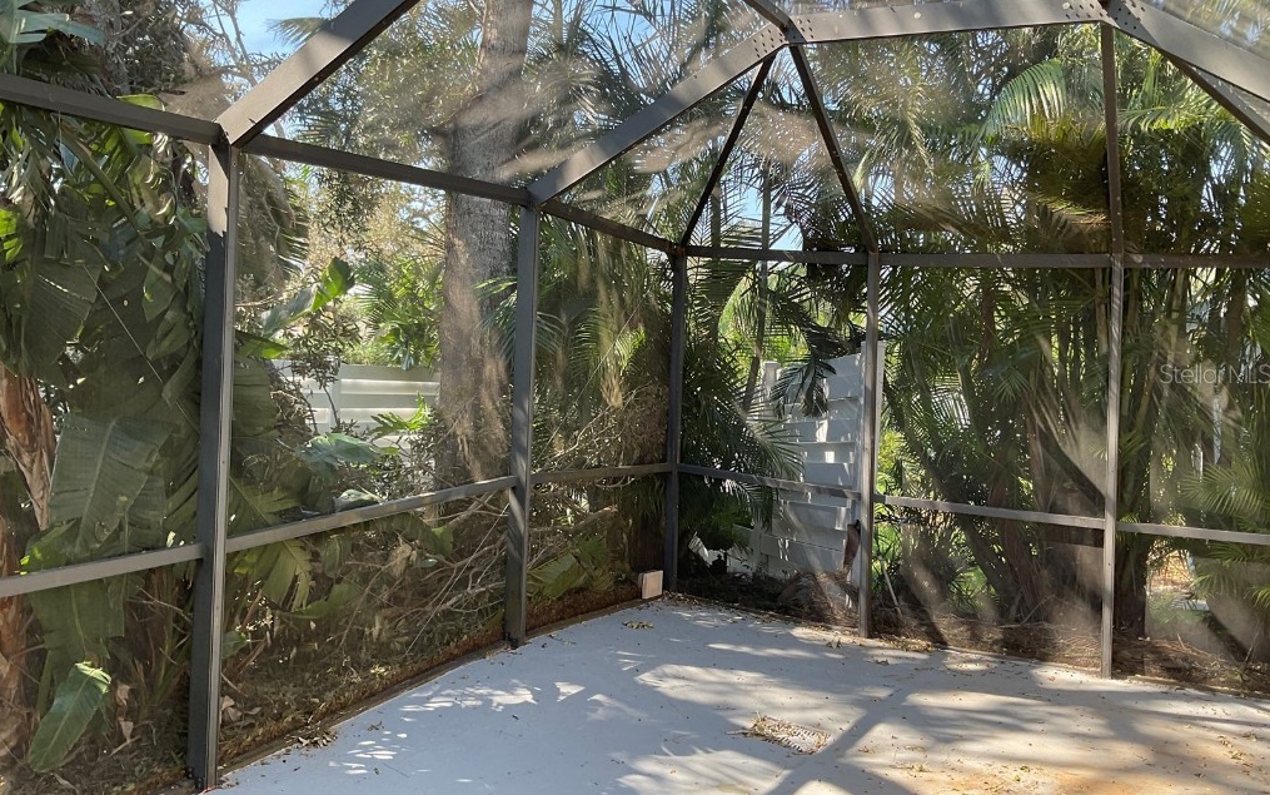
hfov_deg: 61.2
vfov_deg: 40.6
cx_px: 637
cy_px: 373
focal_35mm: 31
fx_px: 1073
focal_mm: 3
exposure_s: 1/122
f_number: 1.8
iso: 20
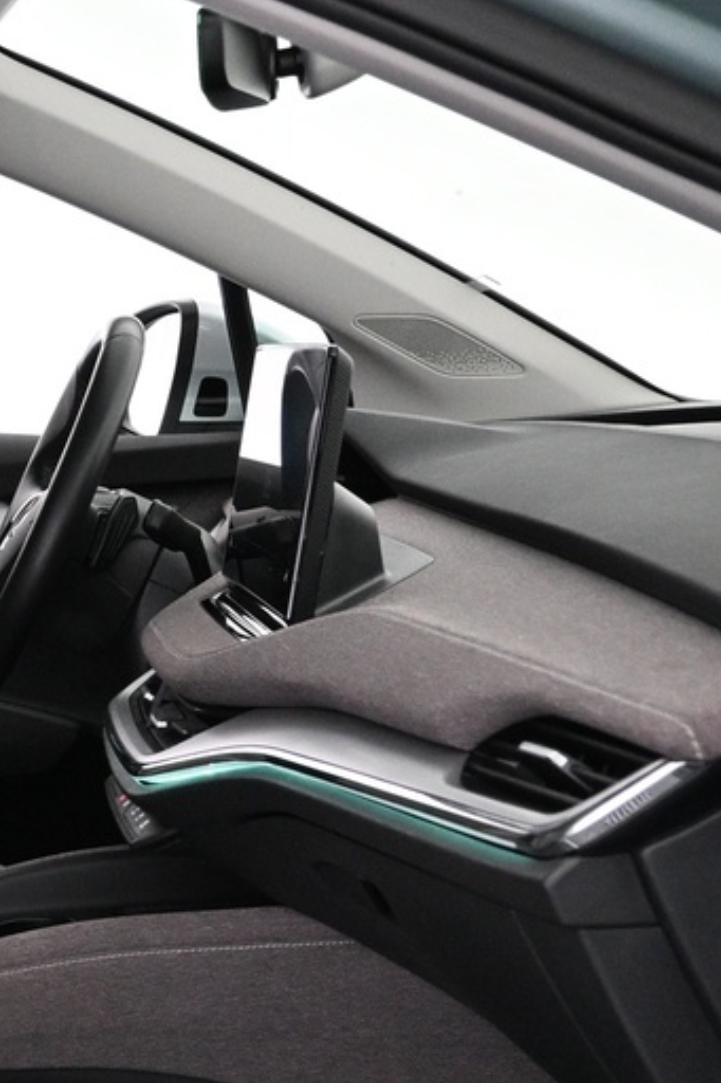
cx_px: -161
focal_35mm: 76
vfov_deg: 26.2
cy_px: 842
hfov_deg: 17.1
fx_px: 2285
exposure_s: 1/50
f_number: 3.5
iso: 1600
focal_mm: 16
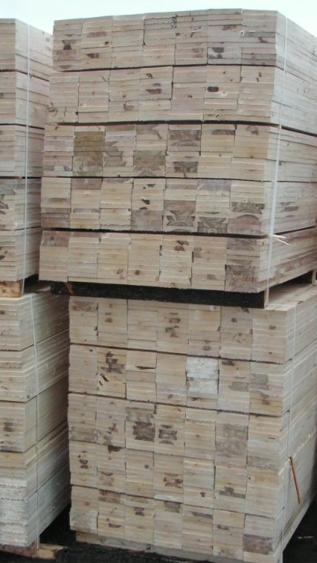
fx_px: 837
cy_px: 285
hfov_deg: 21.4
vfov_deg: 37.2
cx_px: 195
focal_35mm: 56
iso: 80
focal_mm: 6.3
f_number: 3.3
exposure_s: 1/45
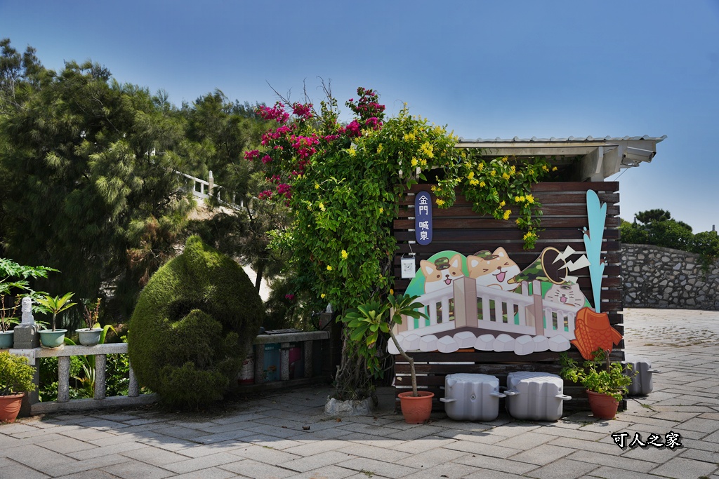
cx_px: 360
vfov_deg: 39.5
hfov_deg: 56.6
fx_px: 667
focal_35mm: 33
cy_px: 240
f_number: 5.6
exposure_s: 1/1000
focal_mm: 33.4
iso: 100
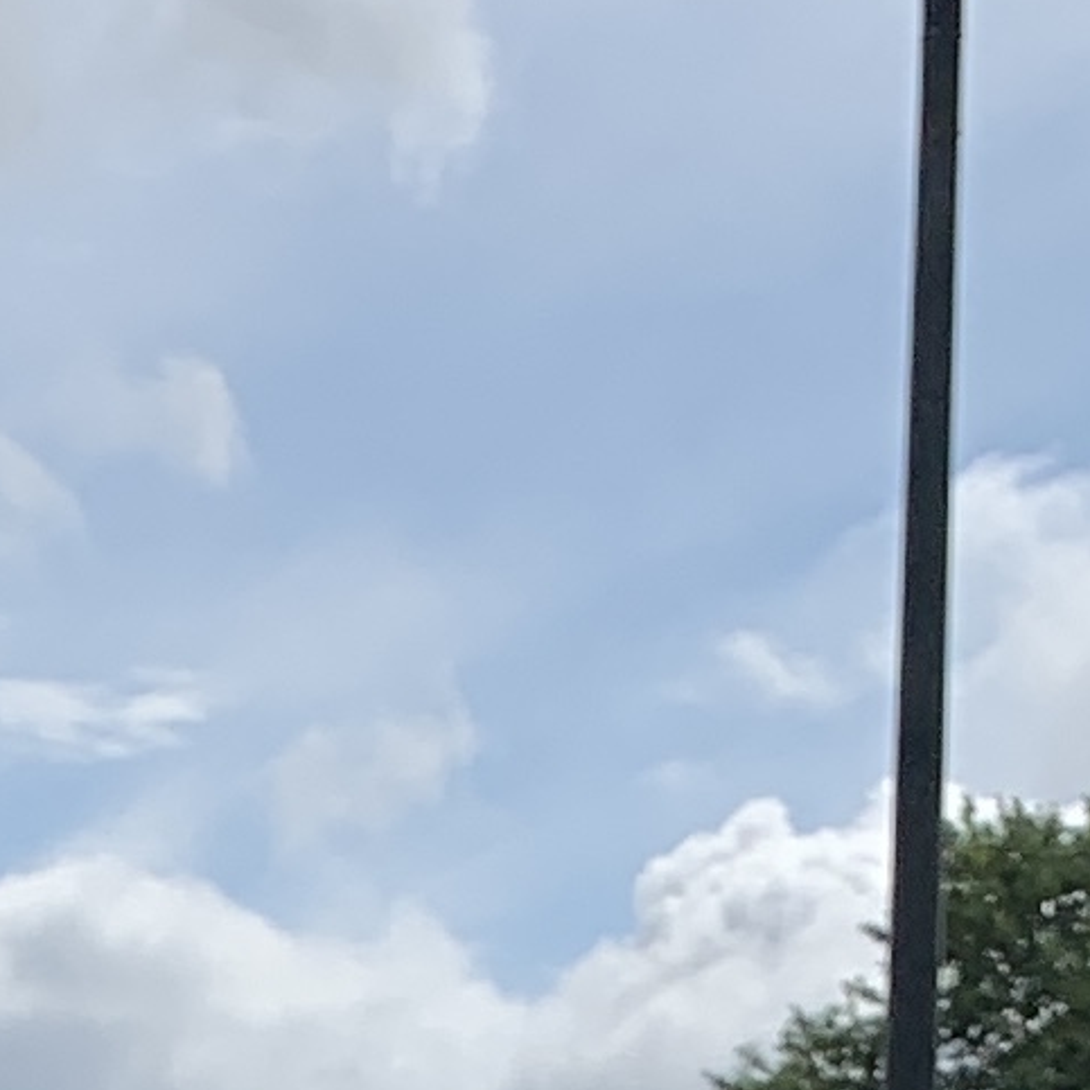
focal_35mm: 192
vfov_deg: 7.3
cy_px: 4012
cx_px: -187
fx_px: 6840
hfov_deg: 9.0
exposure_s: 1/4098
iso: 25
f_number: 1.8
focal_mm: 4.25
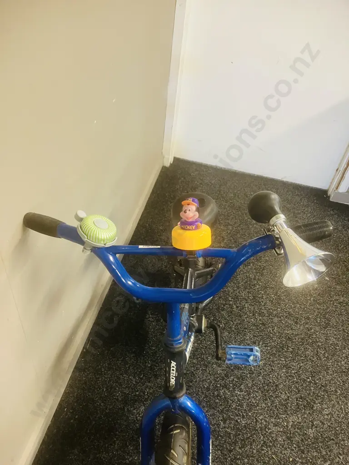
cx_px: 174
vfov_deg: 63.4
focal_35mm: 28
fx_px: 376
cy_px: 232
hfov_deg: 49.7
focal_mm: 3.99
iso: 320
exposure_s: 1/50
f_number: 1.8
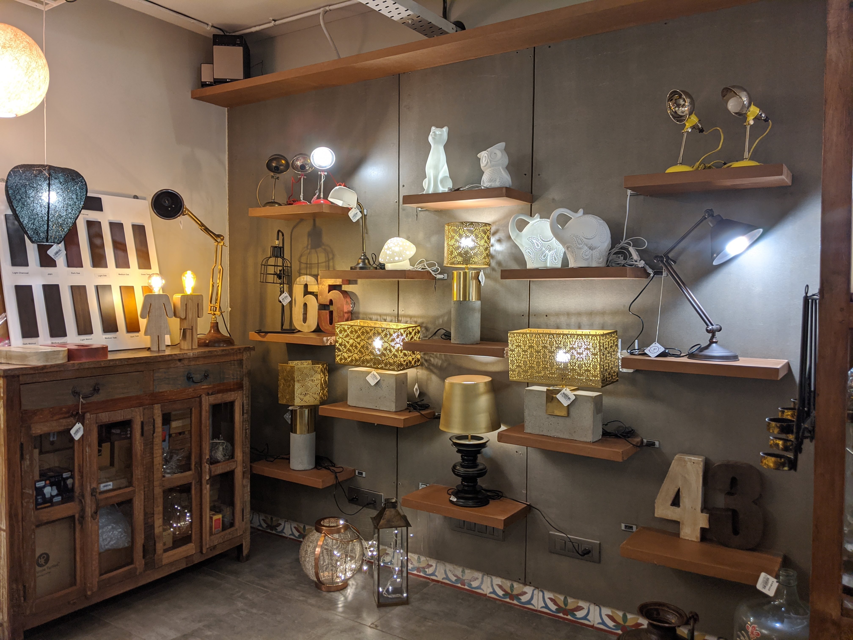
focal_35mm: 27
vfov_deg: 51.4
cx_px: 426
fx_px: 665
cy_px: 320
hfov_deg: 65.3
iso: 57
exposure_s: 1/33.3
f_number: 1.8
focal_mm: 4.44
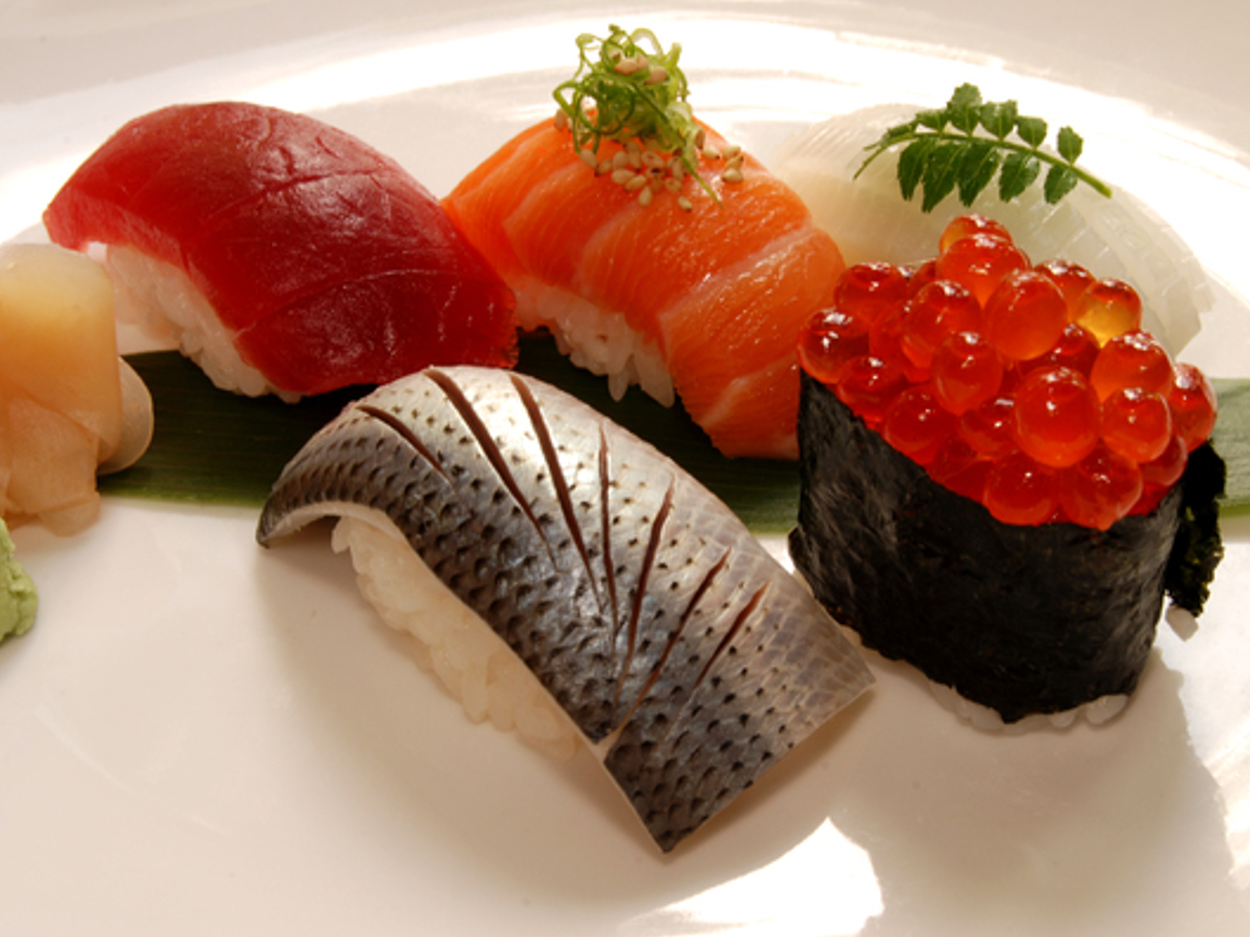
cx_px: 653
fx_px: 2656
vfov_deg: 20.0
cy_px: 468
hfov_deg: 26.5
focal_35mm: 74
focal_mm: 45
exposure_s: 1/2
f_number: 20
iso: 160
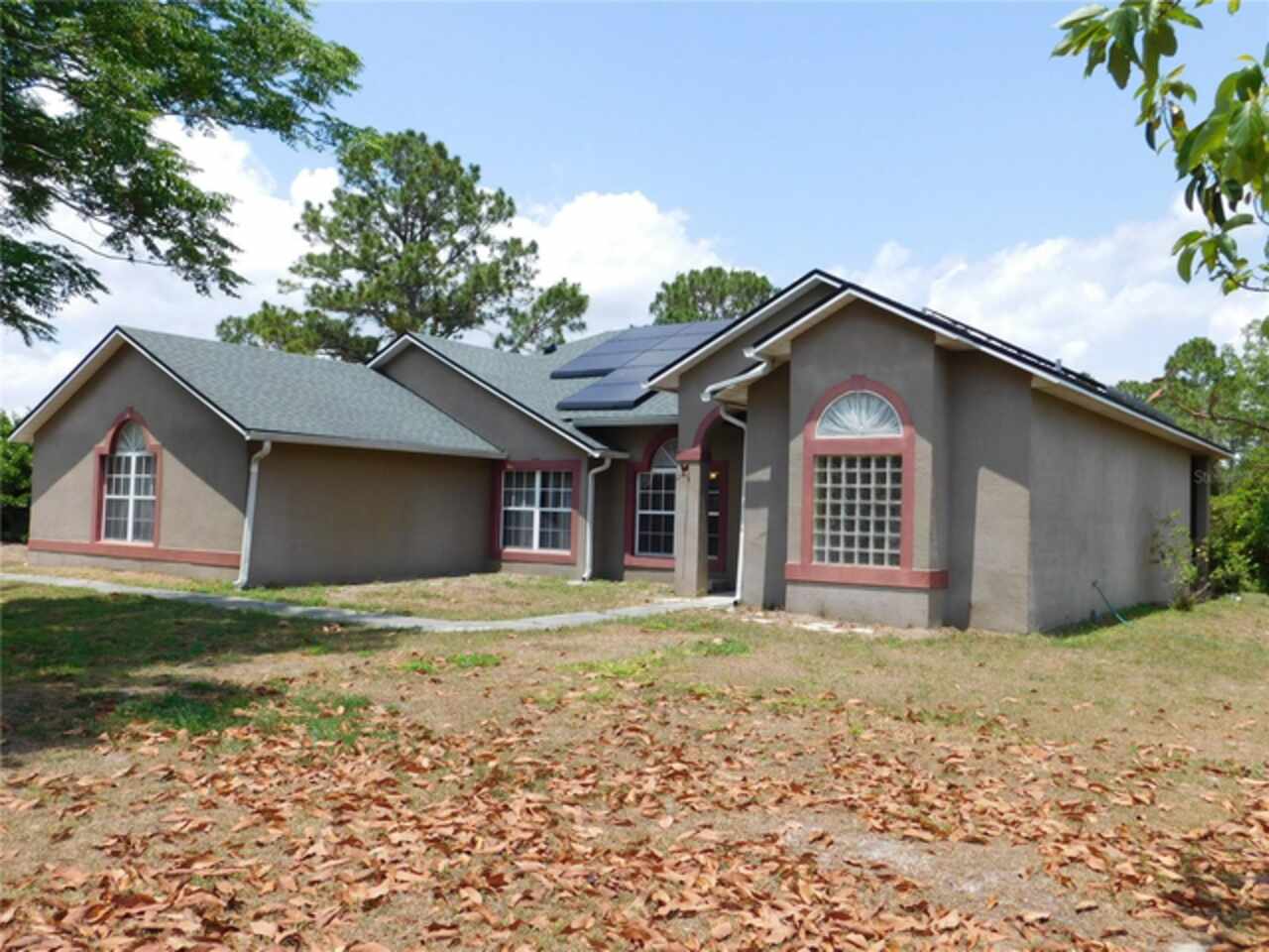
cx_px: 634
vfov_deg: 46.8
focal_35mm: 30
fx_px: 1100
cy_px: 476
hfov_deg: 60.0
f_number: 3.2
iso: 125
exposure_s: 1/1250
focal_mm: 5.3
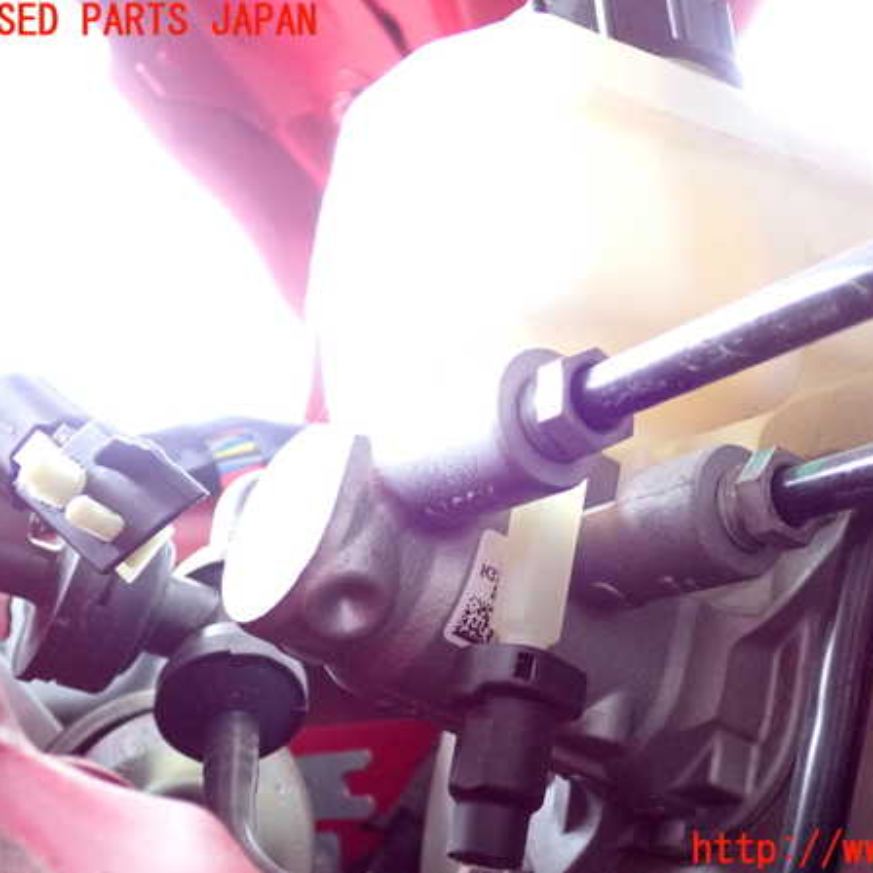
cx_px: 548
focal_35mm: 45
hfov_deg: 37.3
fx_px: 1284
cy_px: 436
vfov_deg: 37.6
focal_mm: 6.83
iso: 1250
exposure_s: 1/125
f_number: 2.7
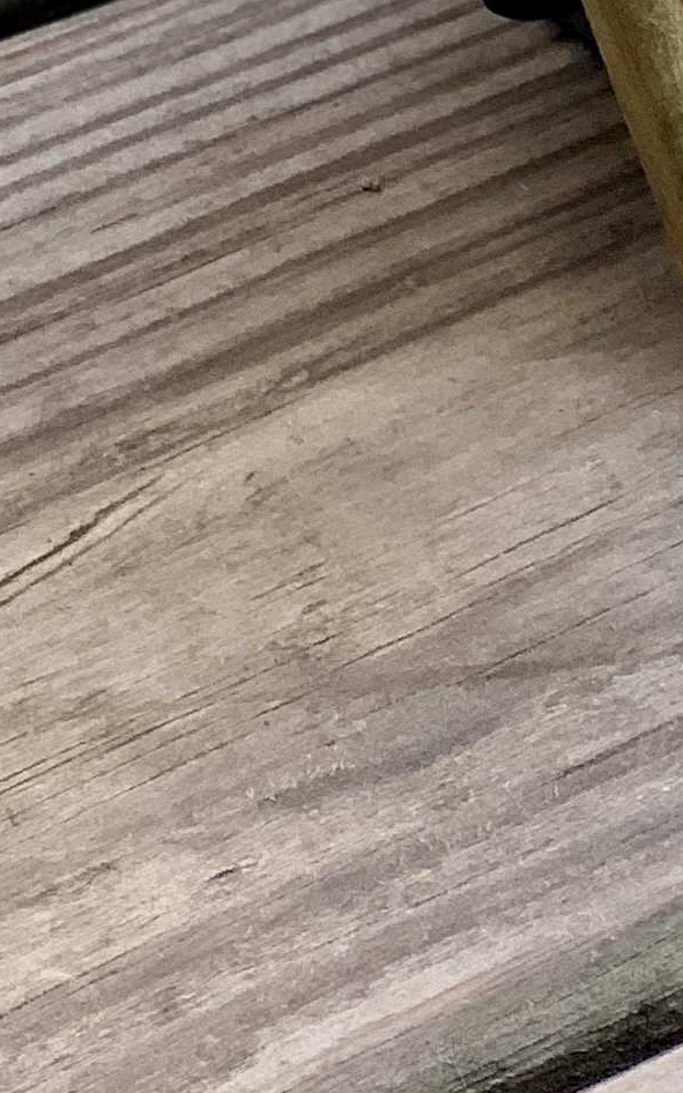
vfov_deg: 8.6
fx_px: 7001
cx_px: -188
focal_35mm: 235
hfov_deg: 5.6
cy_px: -932
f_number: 2.4
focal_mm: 6
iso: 40
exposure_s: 1/122
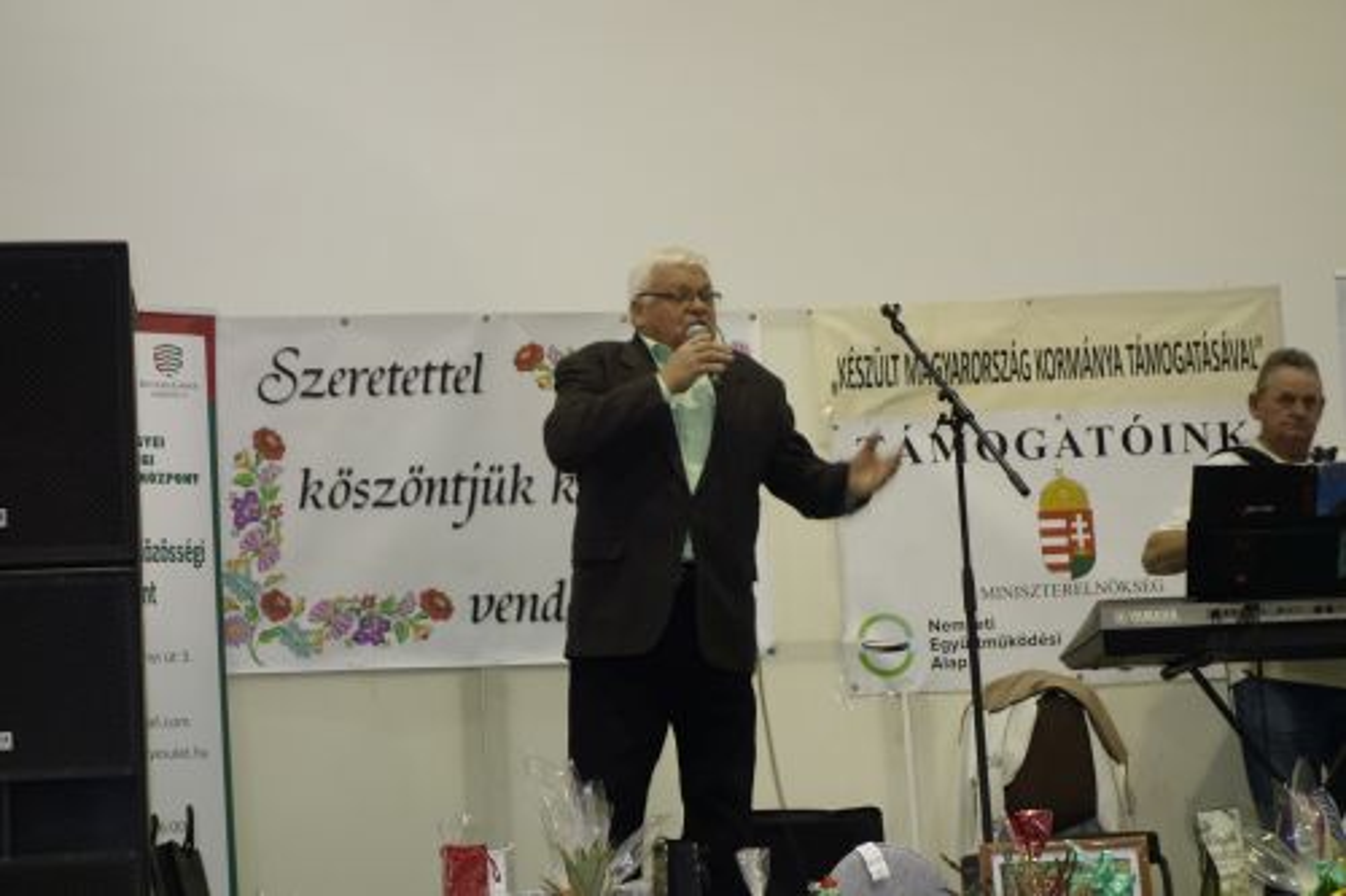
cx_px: 673
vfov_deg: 13.7
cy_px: 448
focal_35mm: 100
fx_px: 3737
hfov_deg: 20.4
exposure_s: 1/40
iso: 800
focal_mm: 37.1
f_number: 4.9
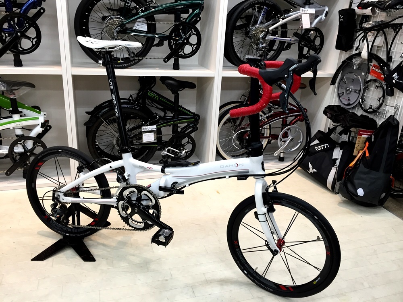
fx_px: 338
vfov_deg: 48.2
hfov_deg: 61.7
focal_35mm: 29
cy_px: 151
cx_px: 202
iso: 50
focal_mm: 4.15
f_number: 2.2
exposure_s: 1/33
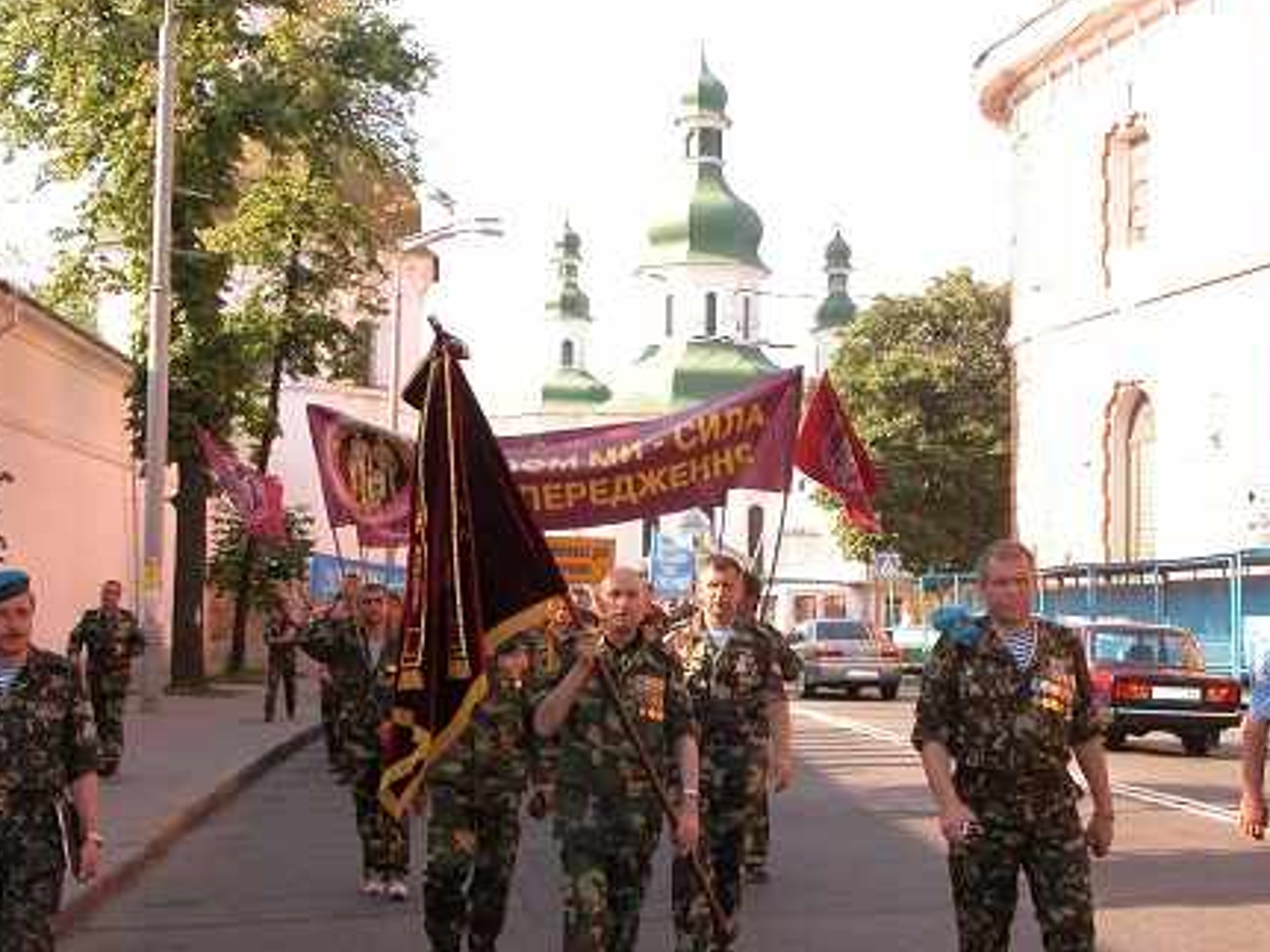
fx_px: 2127
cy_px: 520
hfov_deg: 33.2
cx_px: 716
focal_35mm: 58
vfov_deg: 25.2
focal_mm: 12.7
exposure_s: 1/250
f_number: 7.6
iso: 400
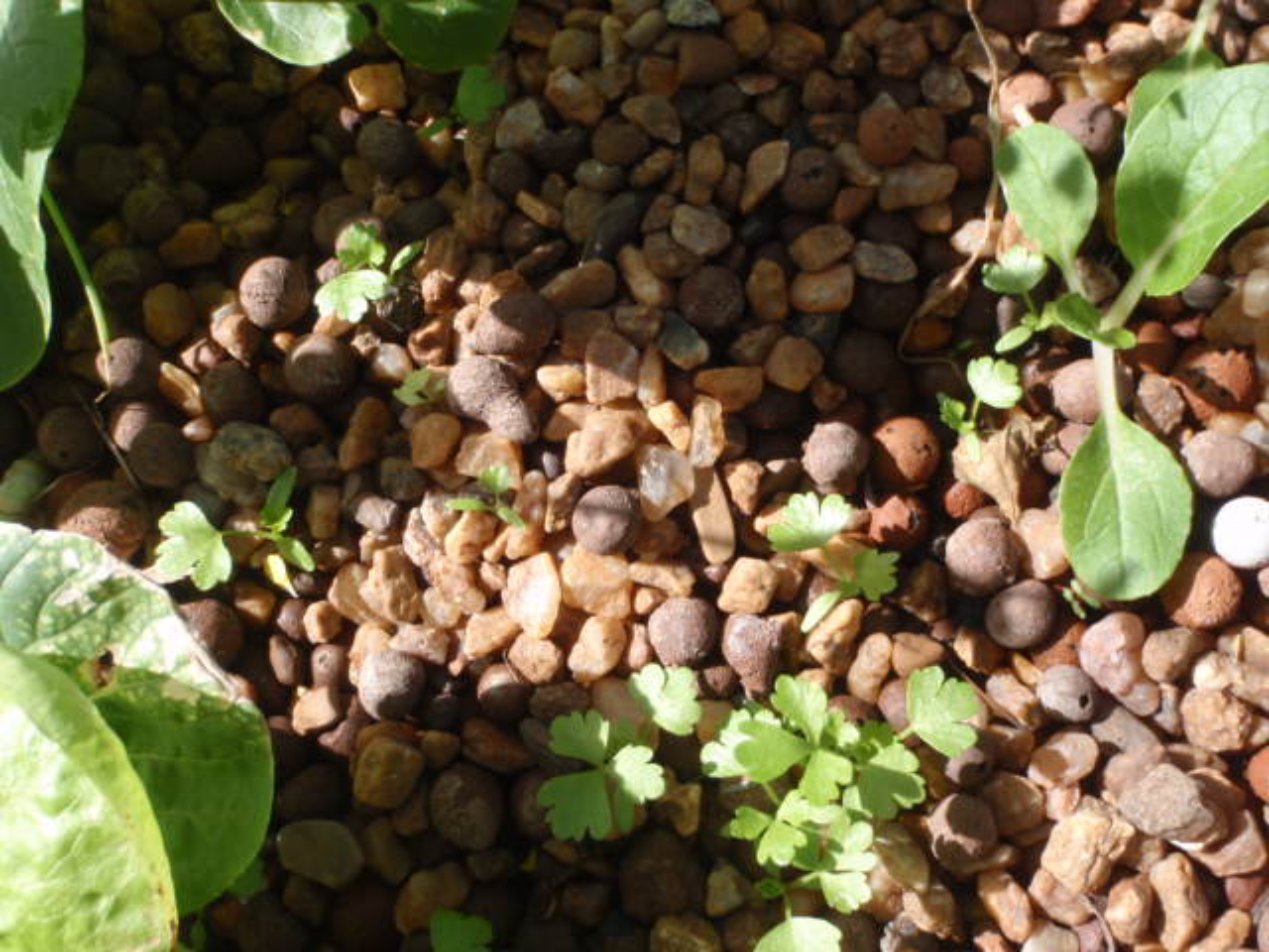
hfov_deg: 51.4
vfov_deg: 39.7
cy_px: 476
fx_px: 1320
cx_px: 634
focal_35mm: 36
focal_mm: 6.53
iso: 64
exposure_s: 1/100
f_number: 6.3
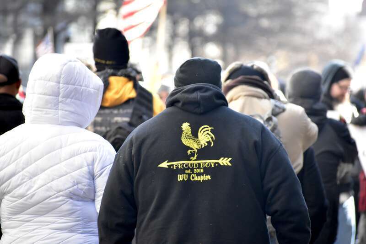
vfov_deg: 4.0
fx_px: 3507
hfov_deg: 6.0
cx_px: 183
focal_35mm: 345
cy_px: 122
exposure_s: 1/400
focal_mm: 230
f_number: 5.6
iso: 2200
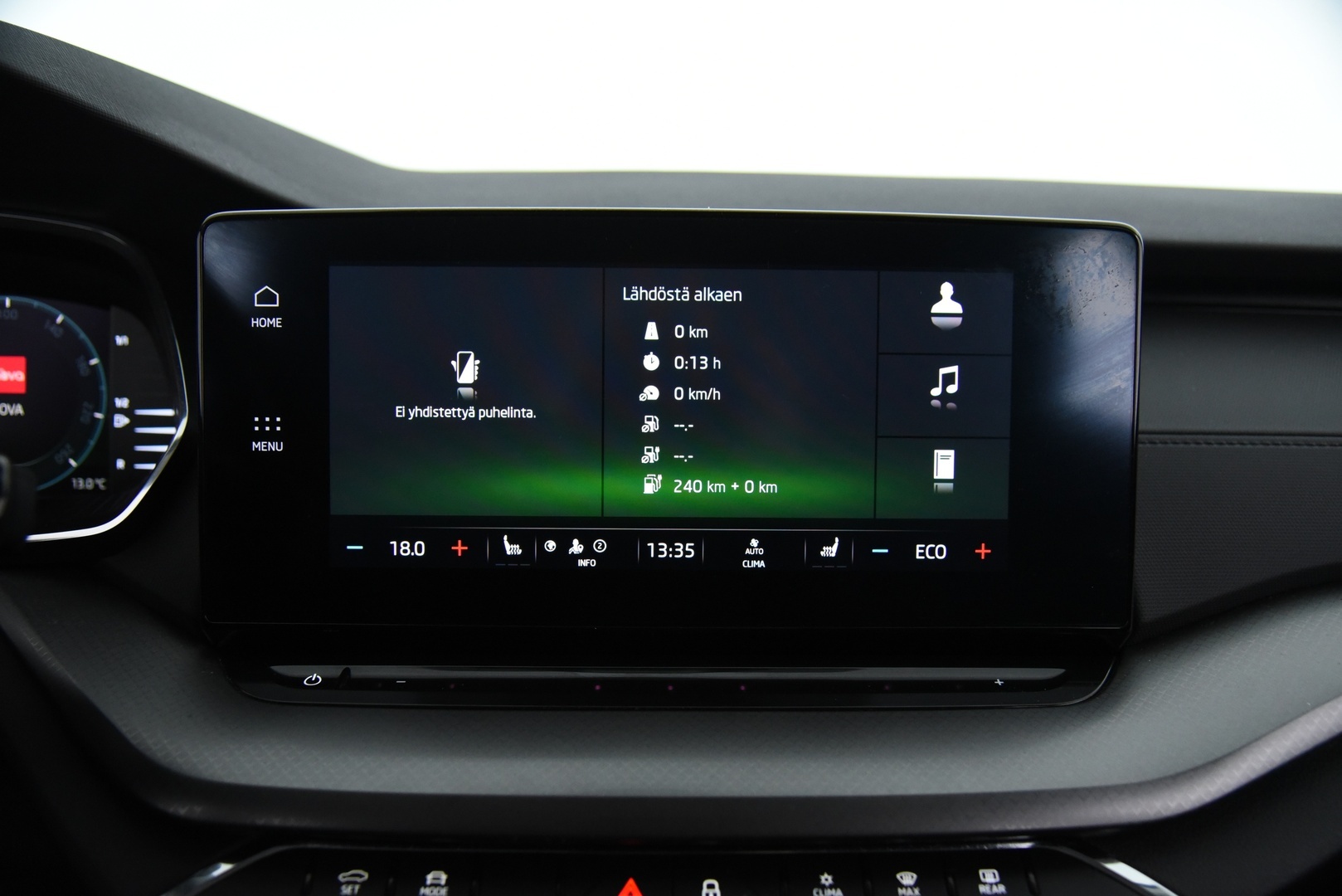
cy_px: 448
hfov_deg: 60.3
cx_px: 671
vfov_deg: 42.4
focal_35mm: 31
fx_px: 1156
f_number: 4
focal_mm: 31
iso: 4000
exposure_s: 1/60
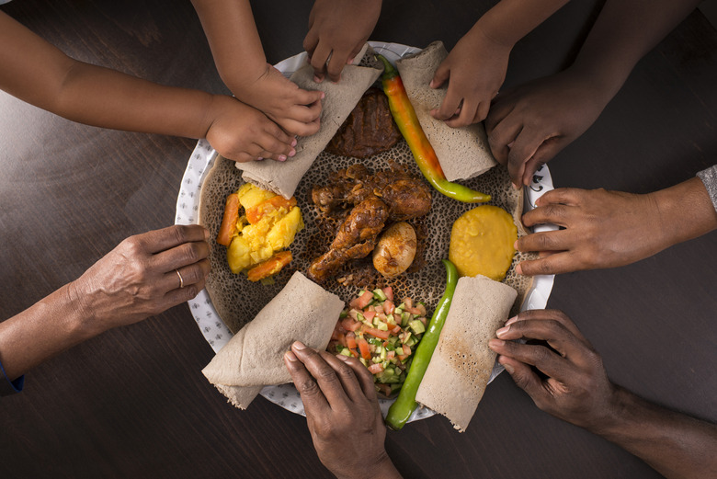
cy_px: 240
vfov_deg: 37.9
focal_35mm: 35
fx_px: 697
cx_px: 358
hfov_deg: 54.4
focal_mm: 35
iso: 100
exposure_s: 1/100
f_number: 4
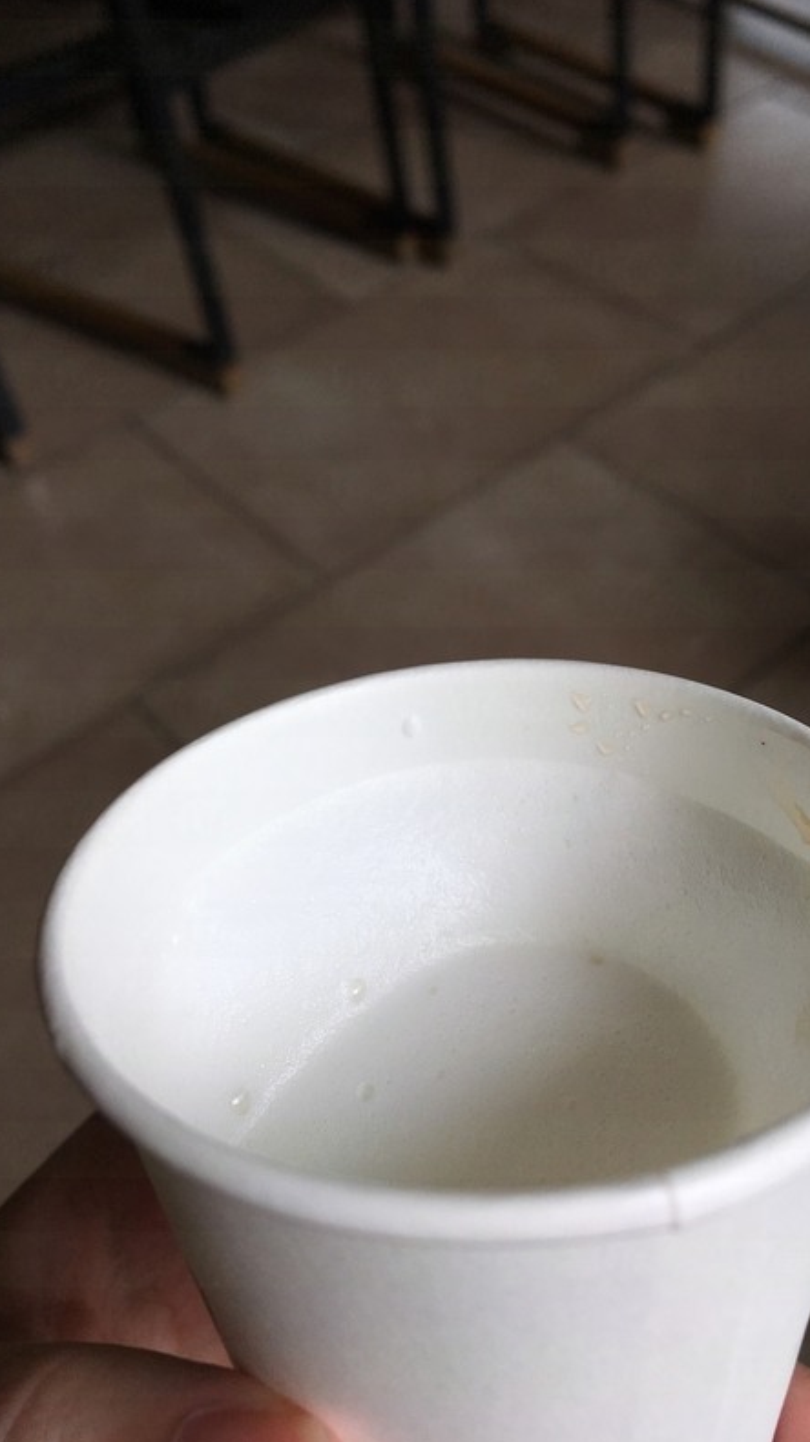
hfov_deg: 36.6
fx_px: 1223
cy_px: 723
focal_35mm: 32
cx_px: 438
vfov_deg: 61.0
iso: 25
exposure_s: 1/422
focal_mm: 4.15
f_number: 2.2
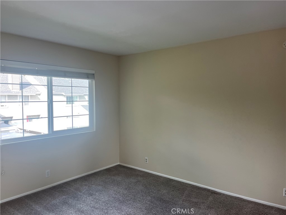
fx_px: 215
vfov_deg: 53.1
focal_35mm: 26
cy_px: 108
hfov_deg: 67.3
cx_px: 143
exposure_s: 1/120
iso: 80
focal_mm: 5.1
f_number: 1.6
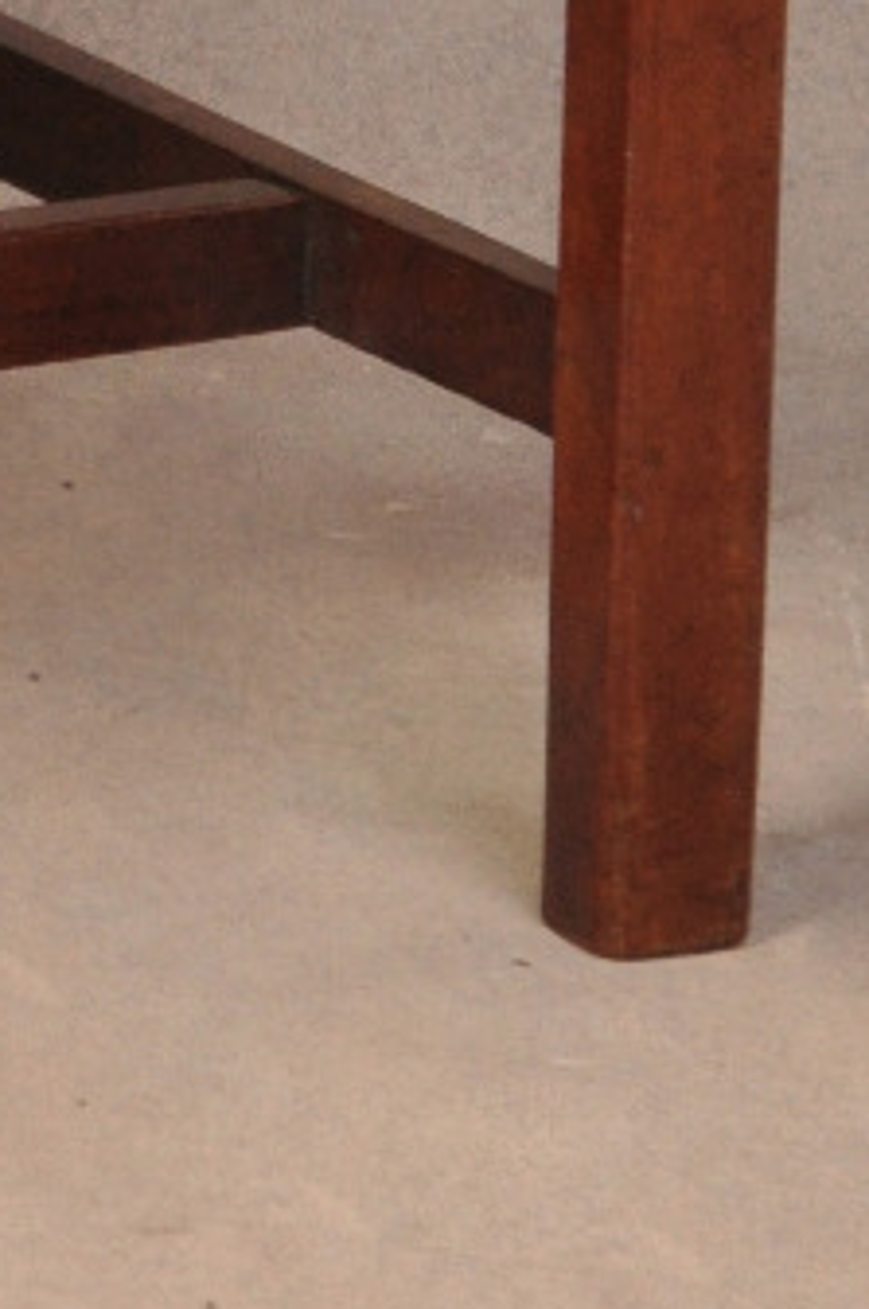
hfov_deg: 2.5
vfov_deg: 3.8
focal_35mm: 536
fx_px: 19480
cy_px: -1348
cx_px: -947
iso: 800
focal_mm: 75
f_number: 6.3
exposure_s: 1/100
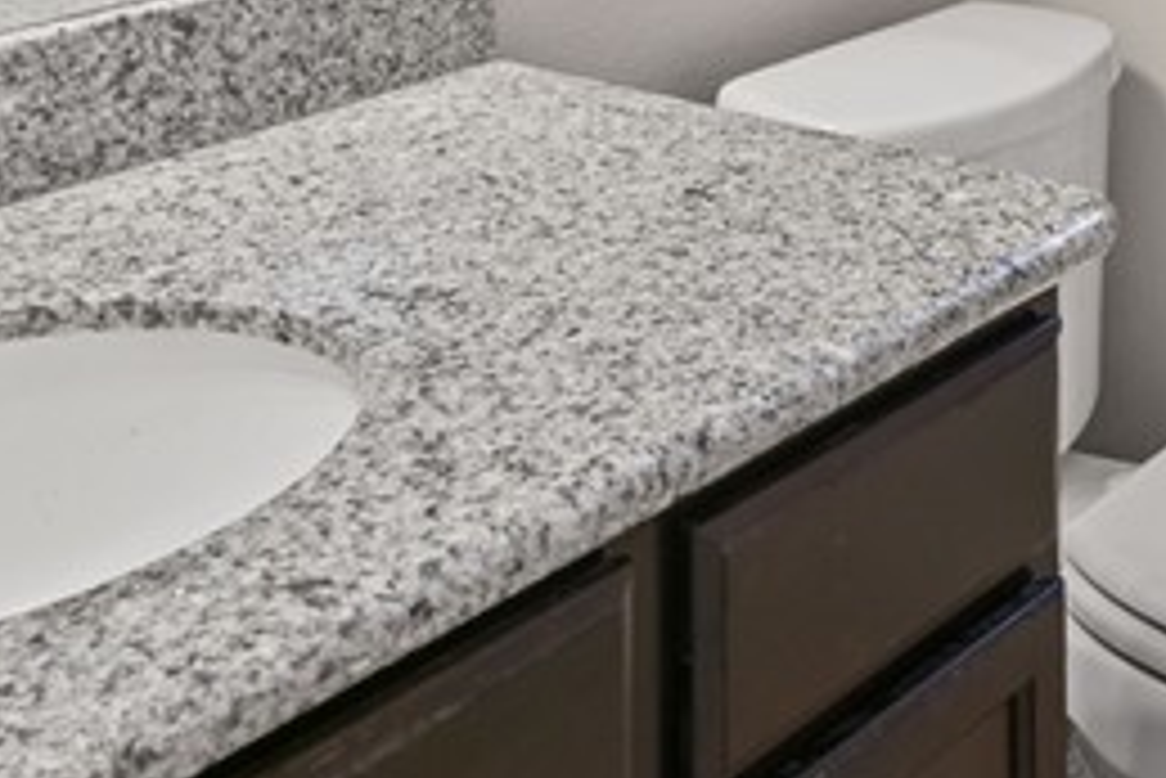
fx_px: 2171
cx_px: 916
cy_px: -510
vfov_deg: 17.5
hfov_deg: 29.4
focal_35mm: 67
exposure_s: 1/2
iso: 800
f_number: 8
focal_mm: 16
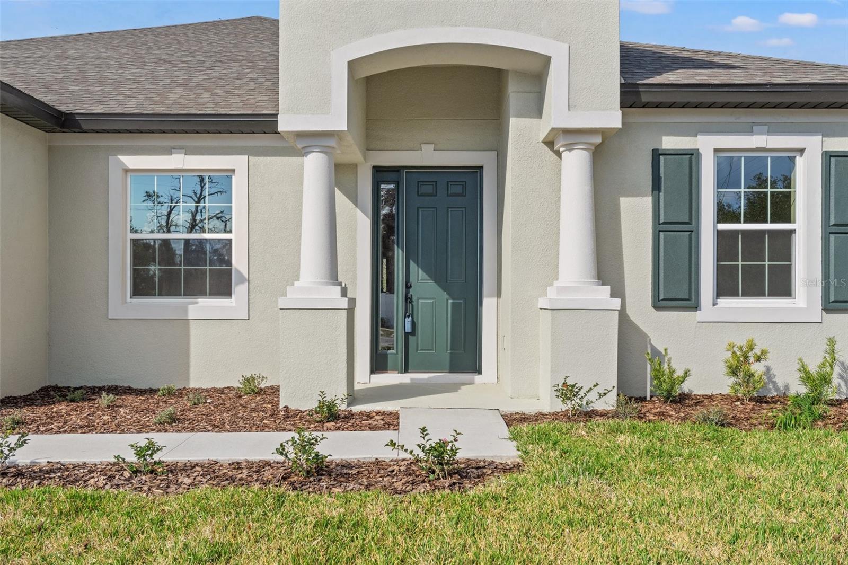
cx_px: 424
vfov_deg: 43.6
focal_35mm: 30
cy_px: 282
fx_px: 706
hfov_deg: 61.9
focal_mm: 20
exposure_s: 1/640
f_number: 8
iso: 400
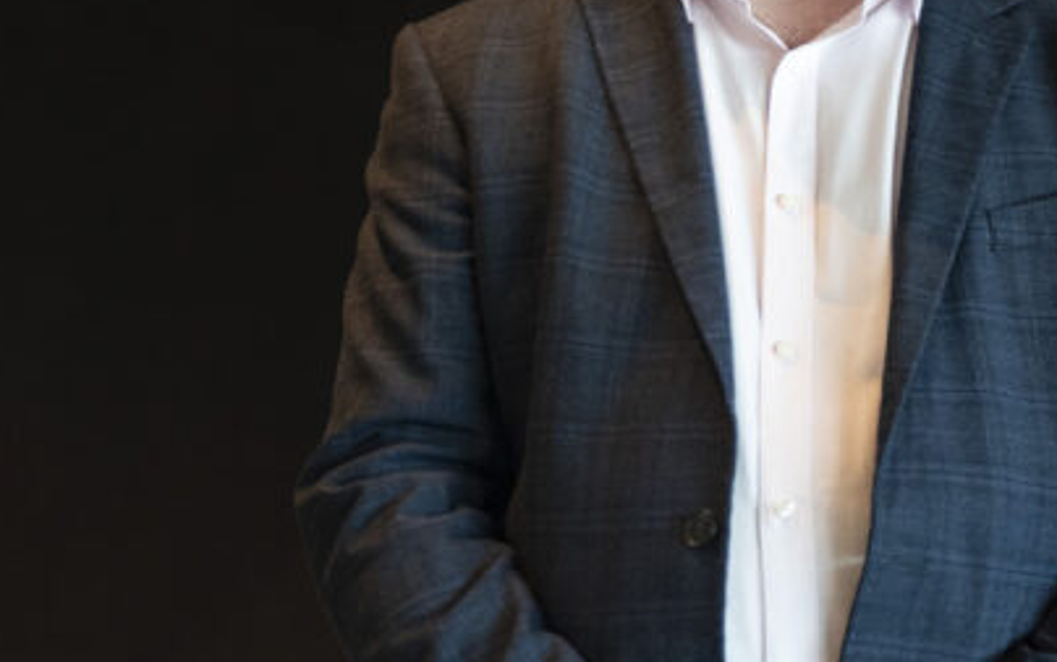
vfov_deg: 14.0
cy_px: 208
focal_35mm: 93
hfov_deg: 20.9
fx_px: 2681
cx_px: 1258
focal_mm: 24
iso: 2000
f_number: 2.8
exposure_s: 1/60
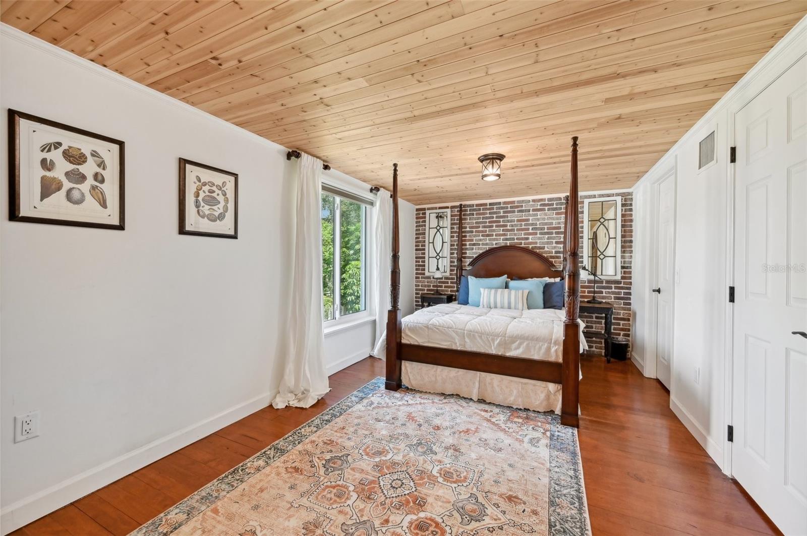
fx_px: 313
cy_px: 268
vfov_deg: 81.1
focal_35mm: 14
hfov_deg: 104.3
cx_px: 404
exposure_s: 1/30
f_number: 8
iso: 400
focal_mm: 14
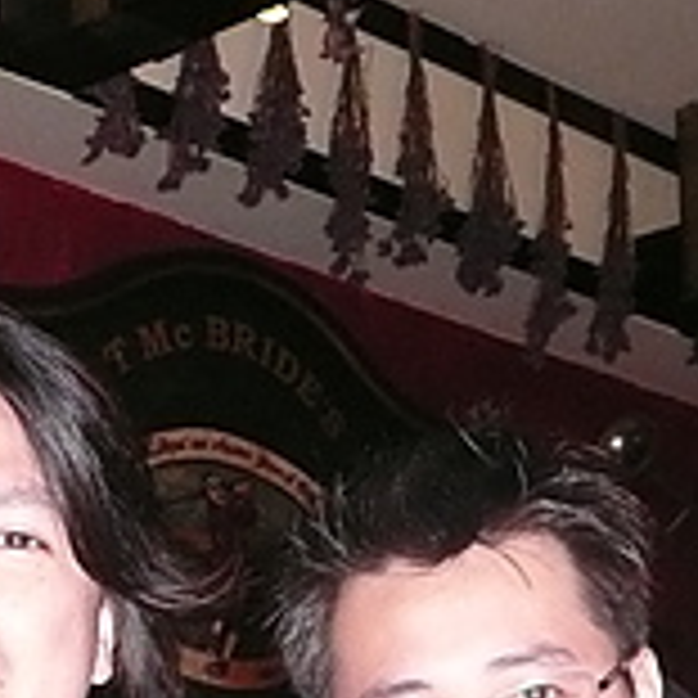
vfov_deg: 17.4
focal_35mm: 96
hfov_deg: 18.0
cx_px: 203
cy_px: 797
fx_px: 2190
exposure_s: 1/30
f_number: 3.3
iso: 400
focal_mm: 4.6
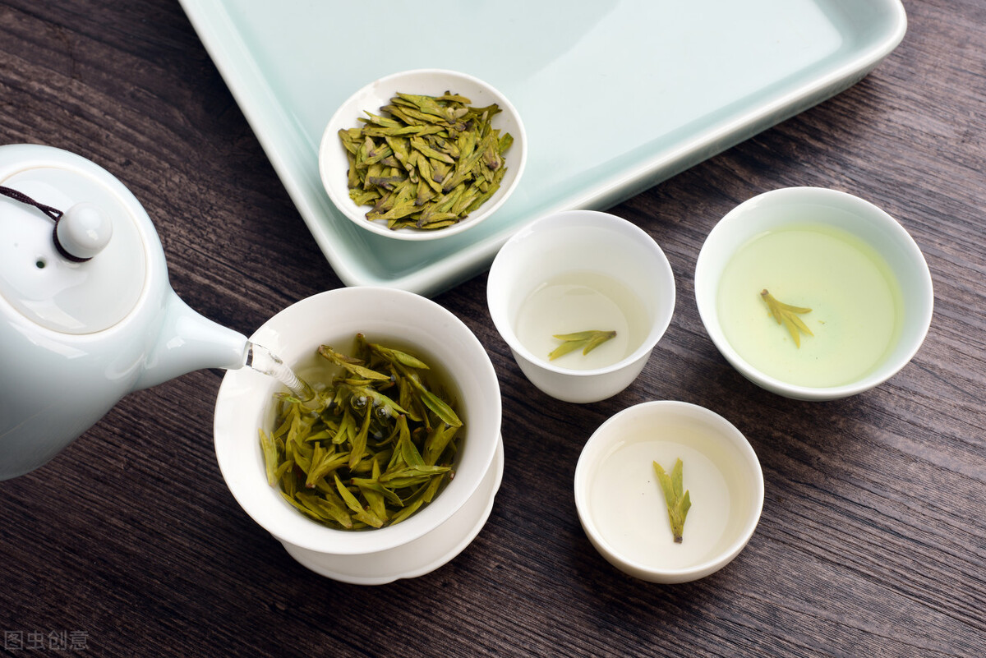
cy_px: 329
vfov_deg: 27.0
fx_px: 1370
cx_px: 493
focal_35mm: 50
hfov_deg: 39.6
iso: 64
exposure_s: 1/125
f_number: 16
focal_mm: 50
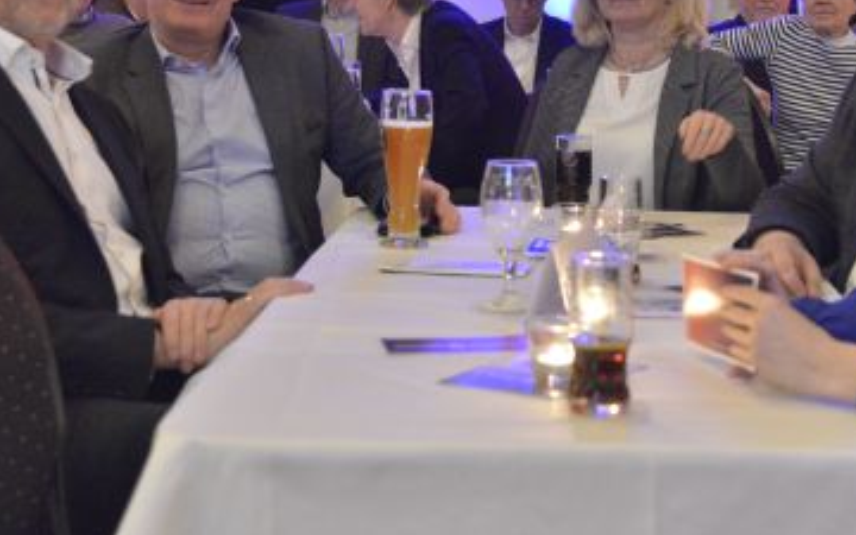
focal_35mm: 87
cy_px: 103
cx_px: 587
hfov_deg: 23.7
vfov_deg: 14.9
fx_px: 2030
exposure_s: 1/30
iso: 6400
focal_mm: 48
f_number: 4
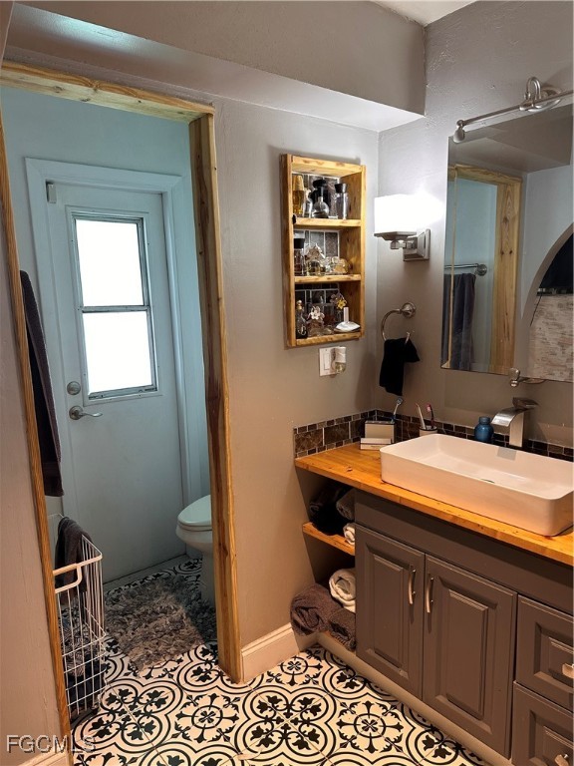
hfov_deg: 56.8
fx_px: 531
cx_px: 287
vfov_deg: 71.6
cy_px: 383
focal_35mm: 24
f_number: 1.78
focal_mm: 6.86
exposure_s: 1/60
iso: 125
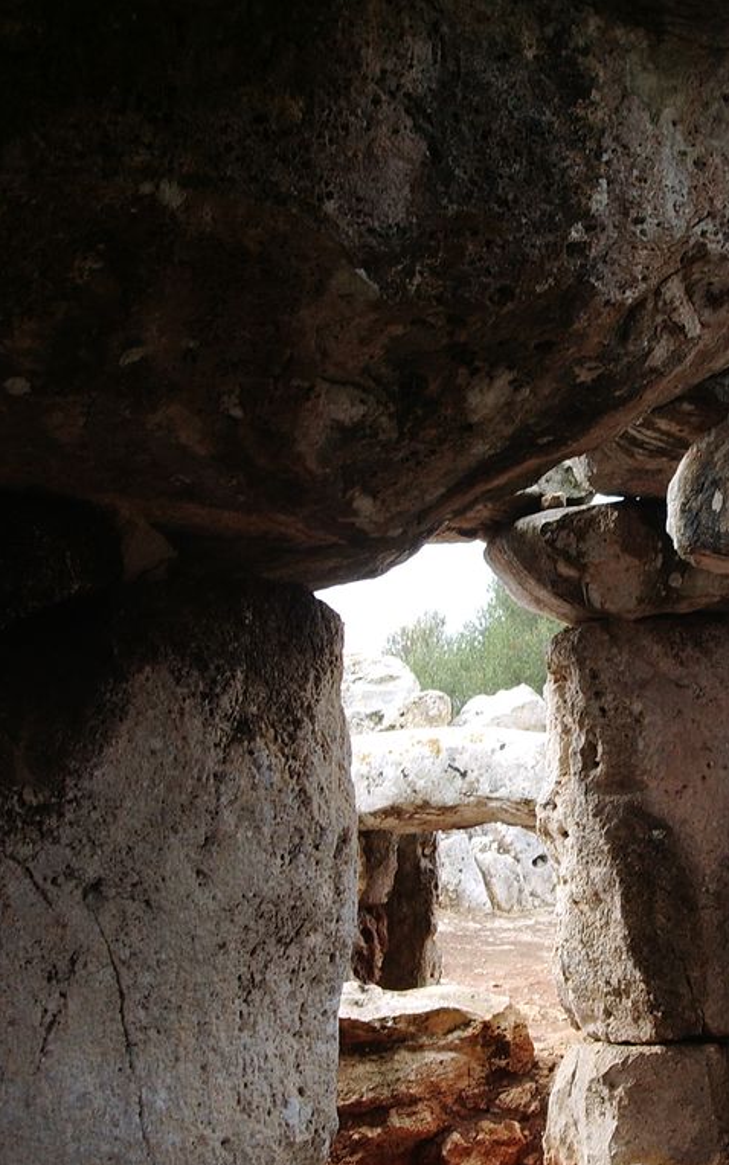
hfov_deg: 18.1
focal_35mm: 71
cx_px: 631
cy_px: 584
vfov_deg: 29.0
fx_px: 2255
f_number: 3.1
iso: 50
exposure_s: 1/160
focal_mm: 8.2
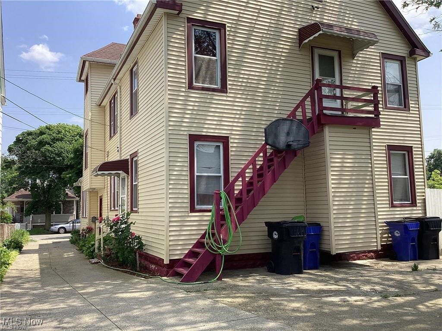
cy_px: 166
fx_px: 396
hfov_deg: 58.4
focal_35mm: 31
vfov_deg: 45.4
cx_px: 221
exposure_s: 1/662
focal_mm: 3.3
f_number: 2.4
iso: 25
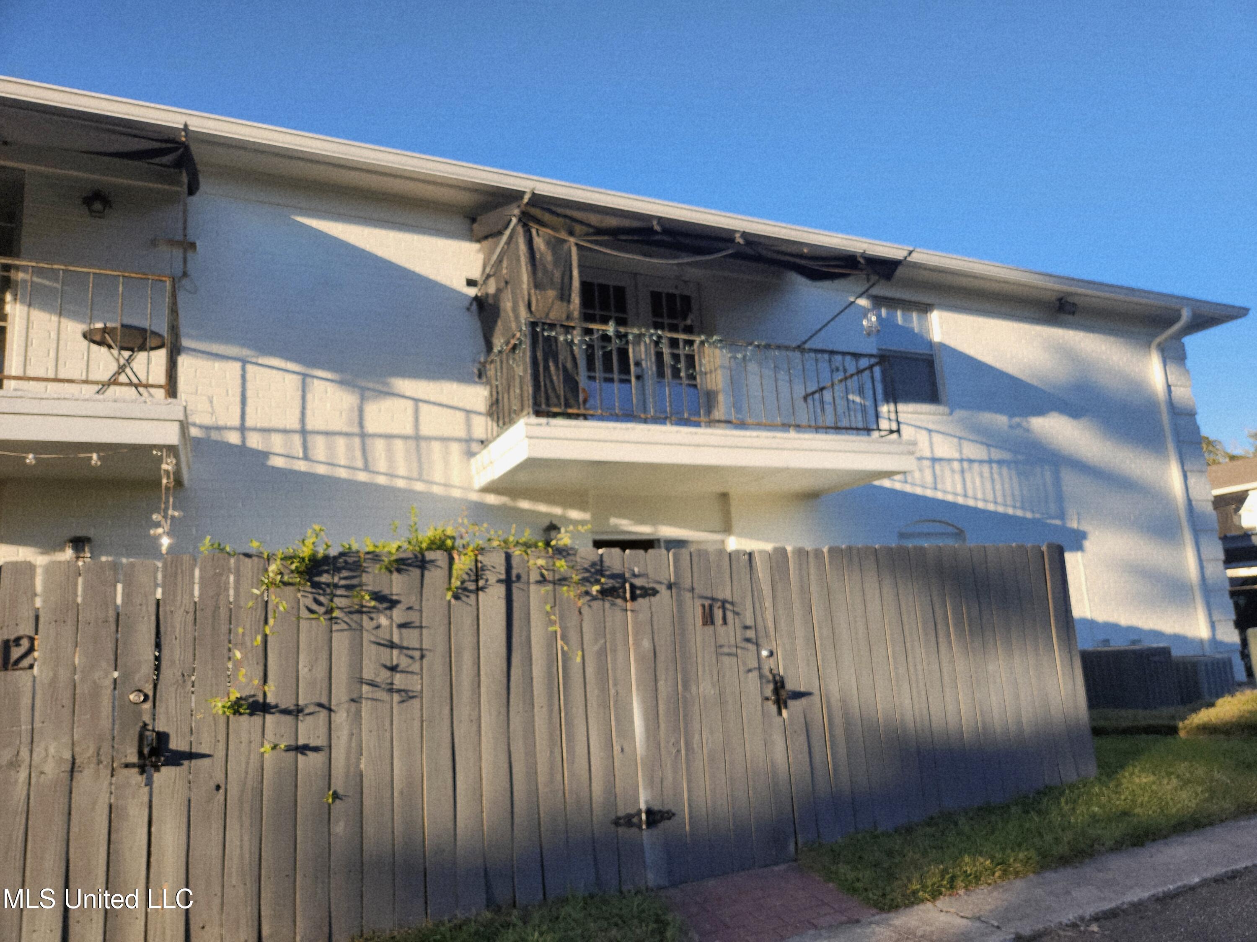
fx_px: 835
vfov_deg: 58.9
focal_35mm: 23
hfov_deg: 73.9
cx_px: 628
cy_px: 471
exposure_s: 1/625
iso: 20
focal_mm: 5.4
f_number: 1.8
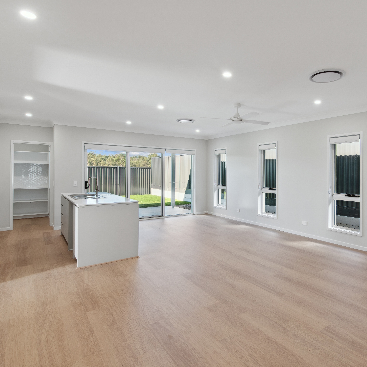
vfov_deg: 74.8
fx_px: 240
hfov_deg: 73.4
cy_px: 188
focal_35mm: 20
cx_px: 232
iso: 200
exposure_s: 1/20
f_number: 10
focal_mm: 15
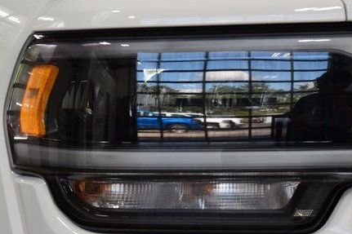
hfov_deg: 13.2
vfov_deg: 8.8
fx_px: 1525
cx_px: 229
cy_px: 123
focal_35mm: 156
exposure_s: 1/30
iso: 500
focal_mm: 70
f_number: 7.1
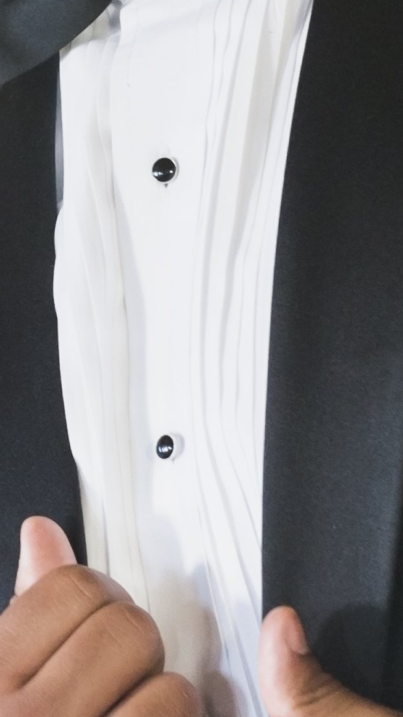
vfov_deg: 2.7
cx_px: -714
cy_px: -304
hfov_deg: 1.5
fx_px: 15415
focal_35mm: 811
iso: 500
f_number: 3.2
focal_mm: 116
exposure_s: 1/200
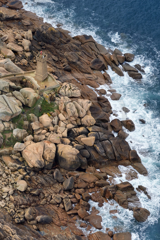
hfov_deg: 8.9
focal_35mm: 155
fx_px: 1034
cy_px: 120
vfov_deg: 13.3
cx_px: 80
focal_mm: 155
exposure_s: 1/800
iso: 800
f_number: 9
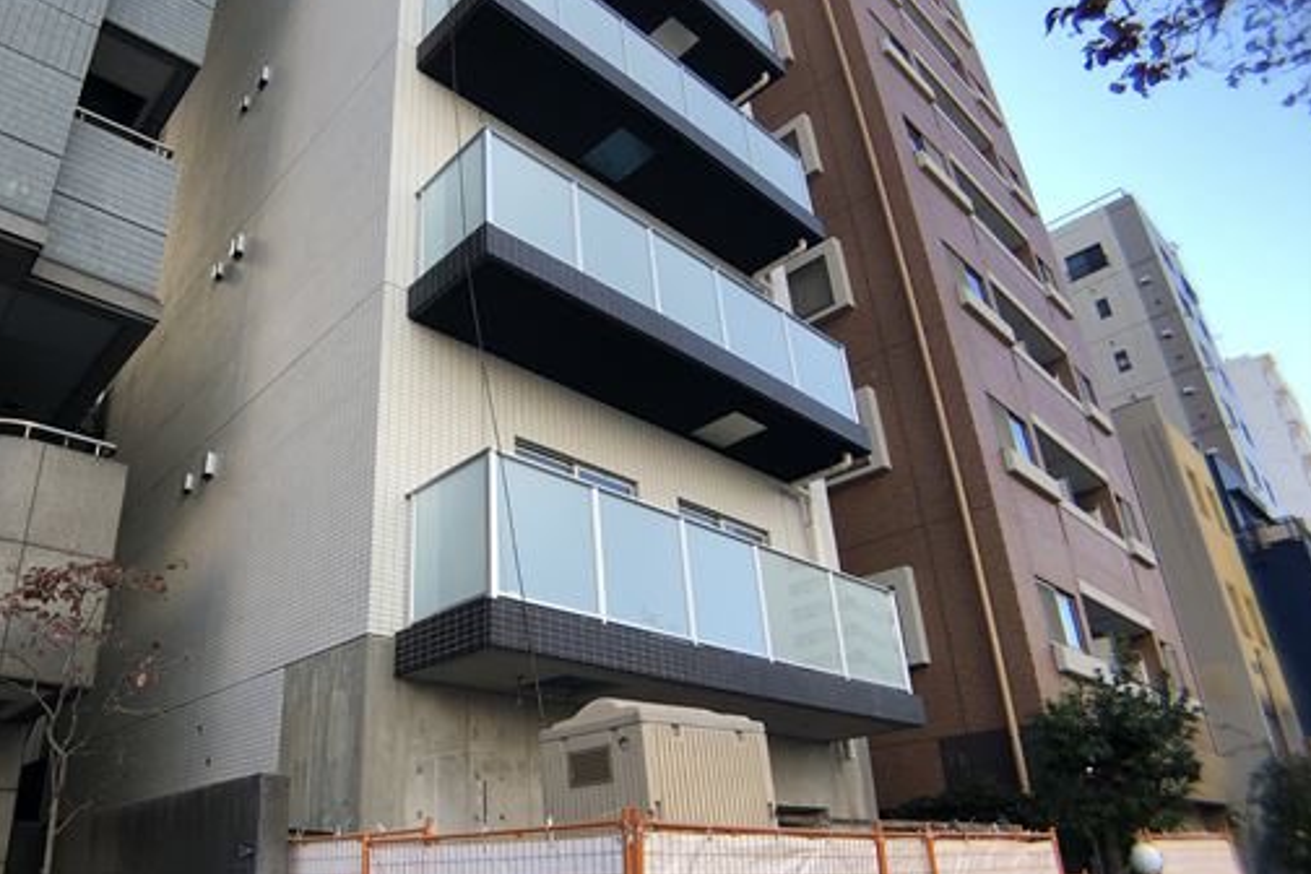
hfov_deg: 51.4
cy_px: 466
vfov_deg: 35.9
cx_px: 497
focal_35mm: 37
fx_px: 1347
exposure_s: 1/298
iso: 20
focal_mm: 3.99
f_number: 1.8
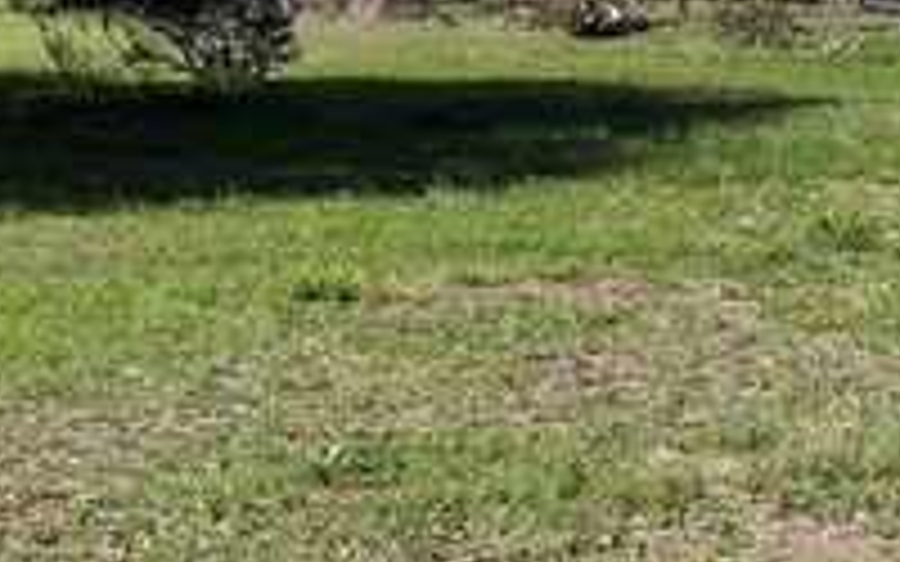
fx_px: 3115
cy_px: 47
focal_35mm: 127
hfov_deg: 16.2
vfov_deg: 10.3
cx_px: 837
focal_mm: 6.76
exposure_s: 1/3534
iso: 64
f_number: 1.78
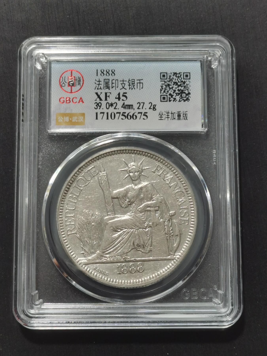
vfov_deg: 27.8
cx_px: 134
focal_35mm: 70
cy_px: 178
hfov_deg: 21.0
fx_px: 720
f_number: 1.8
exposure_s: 1/100
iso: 64
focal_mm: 5.58
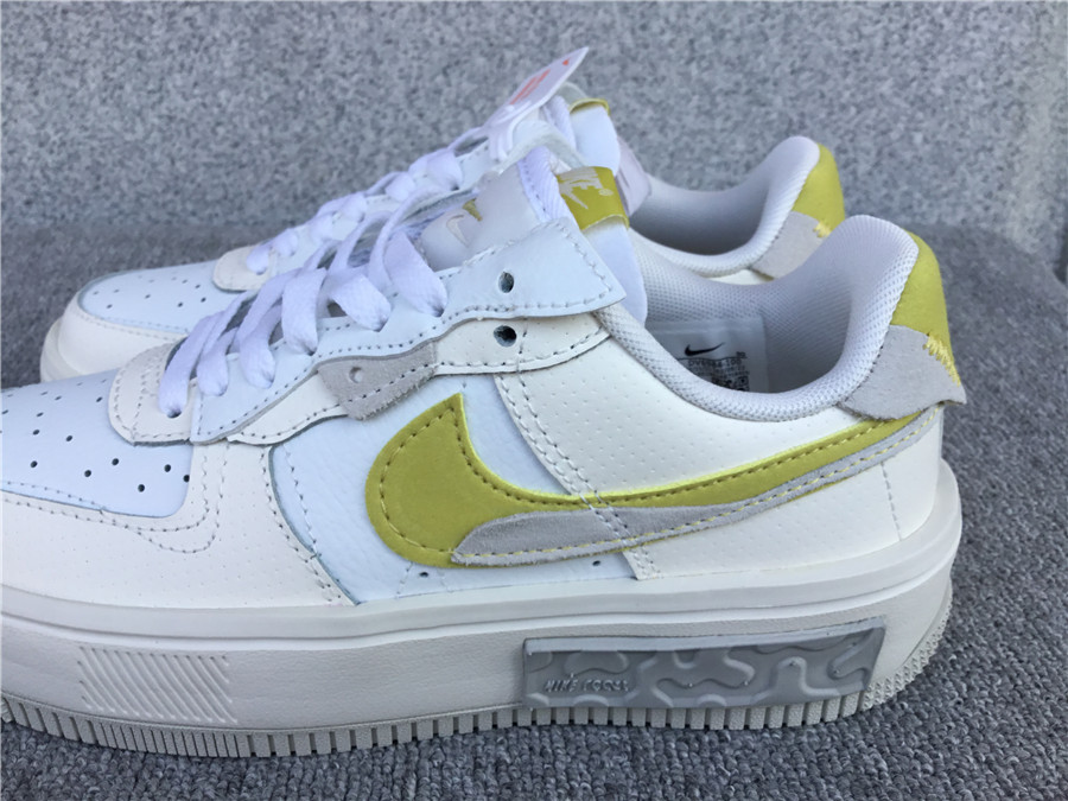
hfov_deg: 58.4
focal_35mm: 31
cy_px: 400
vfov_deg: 45.4
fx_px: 956
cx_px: 534
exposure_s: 1/375
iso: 25
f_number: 2.4
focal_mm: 3.3
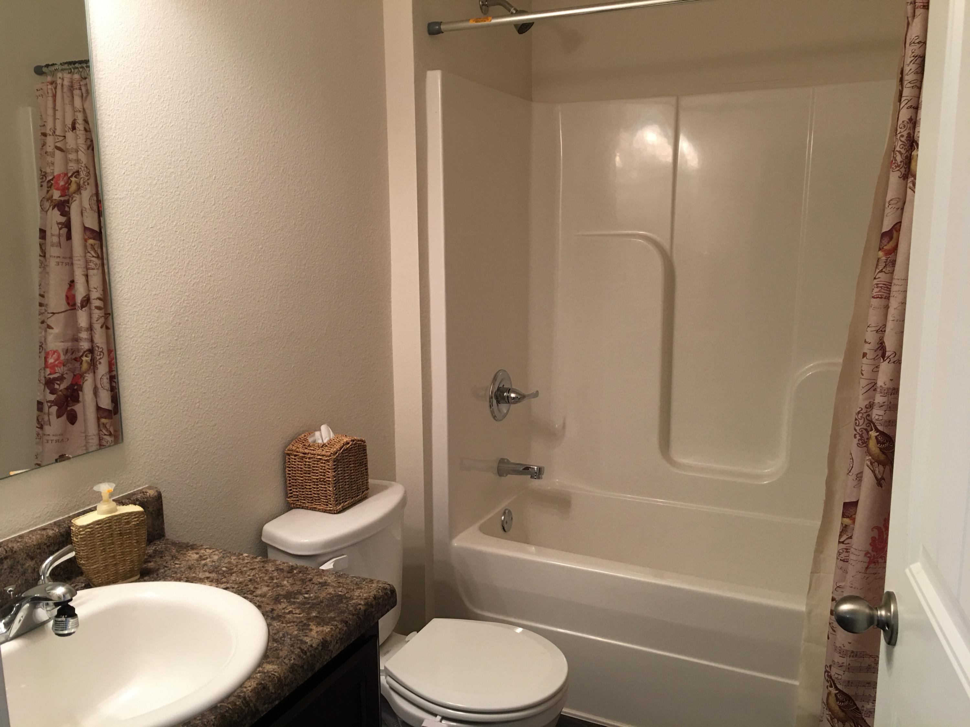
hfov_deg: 61.7
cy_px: 364
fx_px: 813
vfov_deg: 48.2
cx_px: 485
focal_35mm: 29
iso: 50
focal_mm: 4.15
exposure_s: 1/15
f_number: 2.2
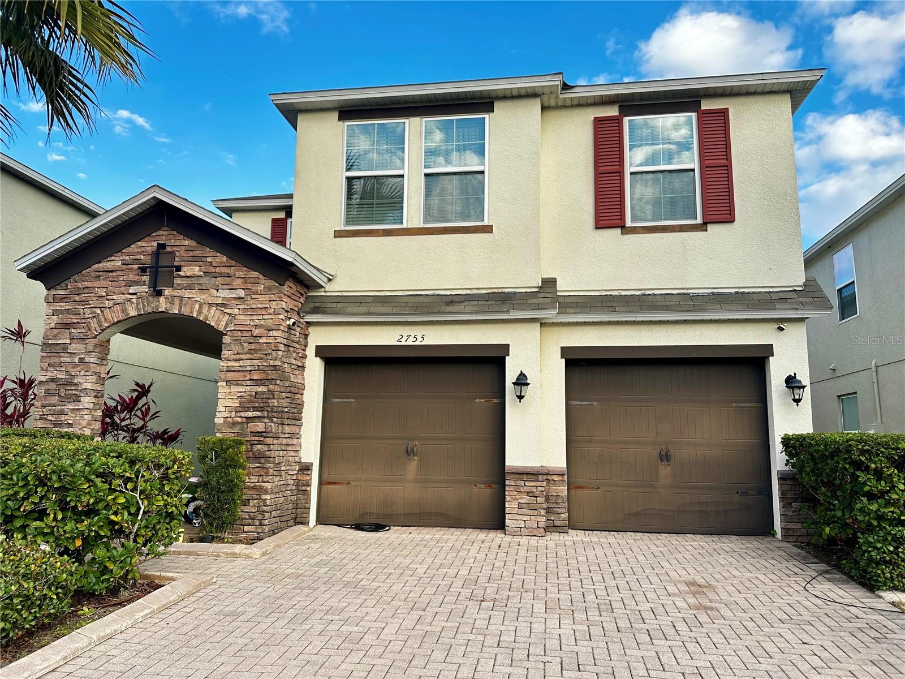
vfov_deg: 56.8
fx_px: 627
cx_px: 452
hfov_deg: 71.6
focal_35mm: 24
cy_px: 340
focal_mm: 6.86
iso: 80
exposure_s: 1/626
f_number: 1.78
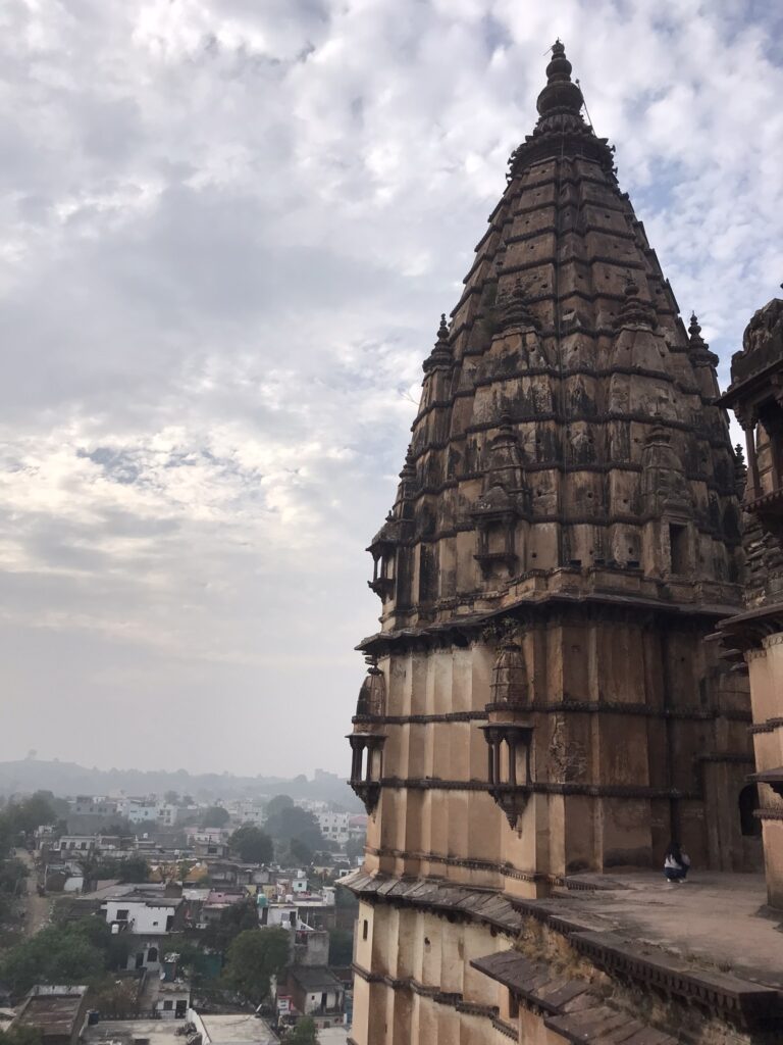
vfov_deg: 63.4
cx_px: 392
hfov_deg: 49.7
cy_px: 522
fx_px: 844
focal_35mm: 28
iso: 20
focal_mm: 3.99
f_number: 1.8
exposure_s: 1/2037
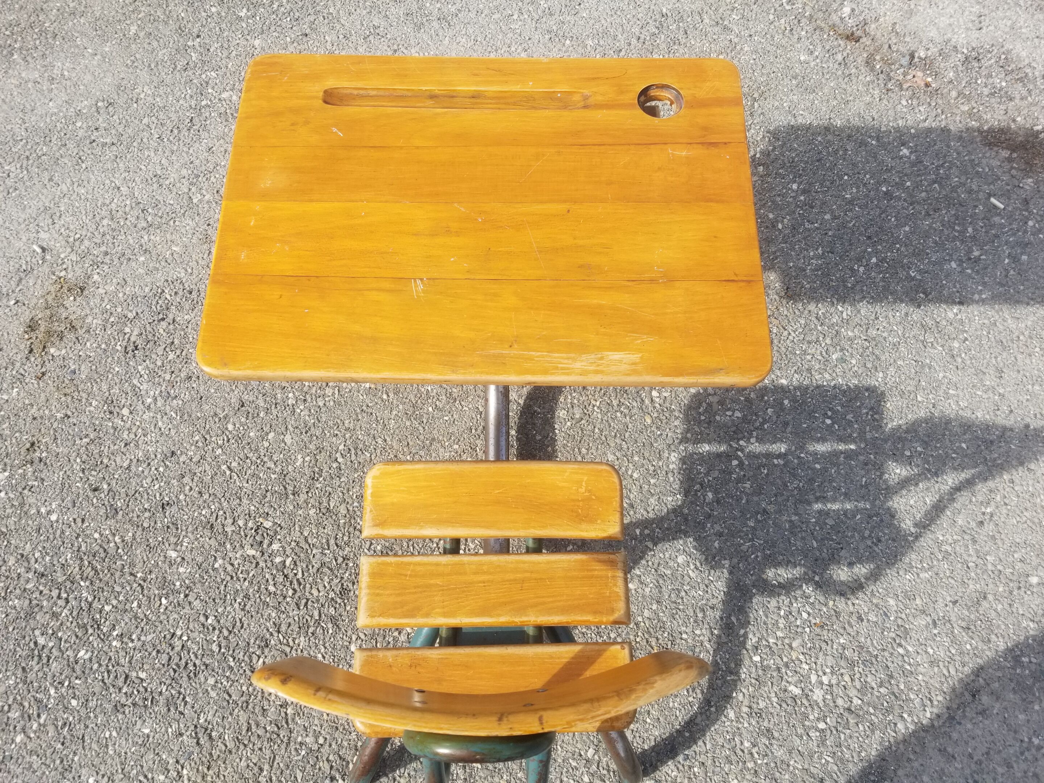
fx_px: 784
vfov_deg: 53.1
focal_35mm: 26
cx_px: 522
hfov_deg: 67.3
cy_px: 392
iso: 50
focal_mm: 4.25
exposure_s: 1/1188
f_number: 1.7
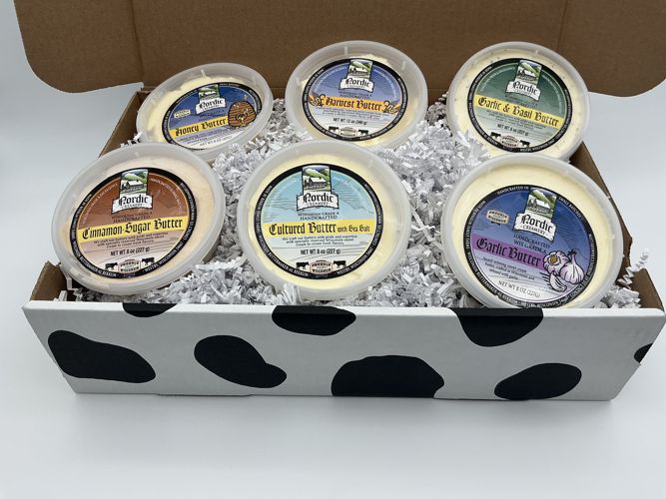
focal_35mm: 28
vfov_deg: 49.7
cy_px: 250
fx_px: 539
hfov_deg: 63.5
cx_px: 333
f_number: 1.8
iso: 25
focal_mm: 3
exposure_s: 1/370
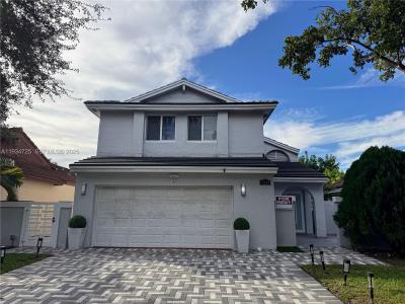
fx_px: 281
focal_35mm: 24
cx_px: 202
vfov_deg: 56.8
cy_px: 152
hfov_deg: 71.6
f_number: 1.78
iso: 80
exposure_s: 1/4049
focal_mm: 6.76
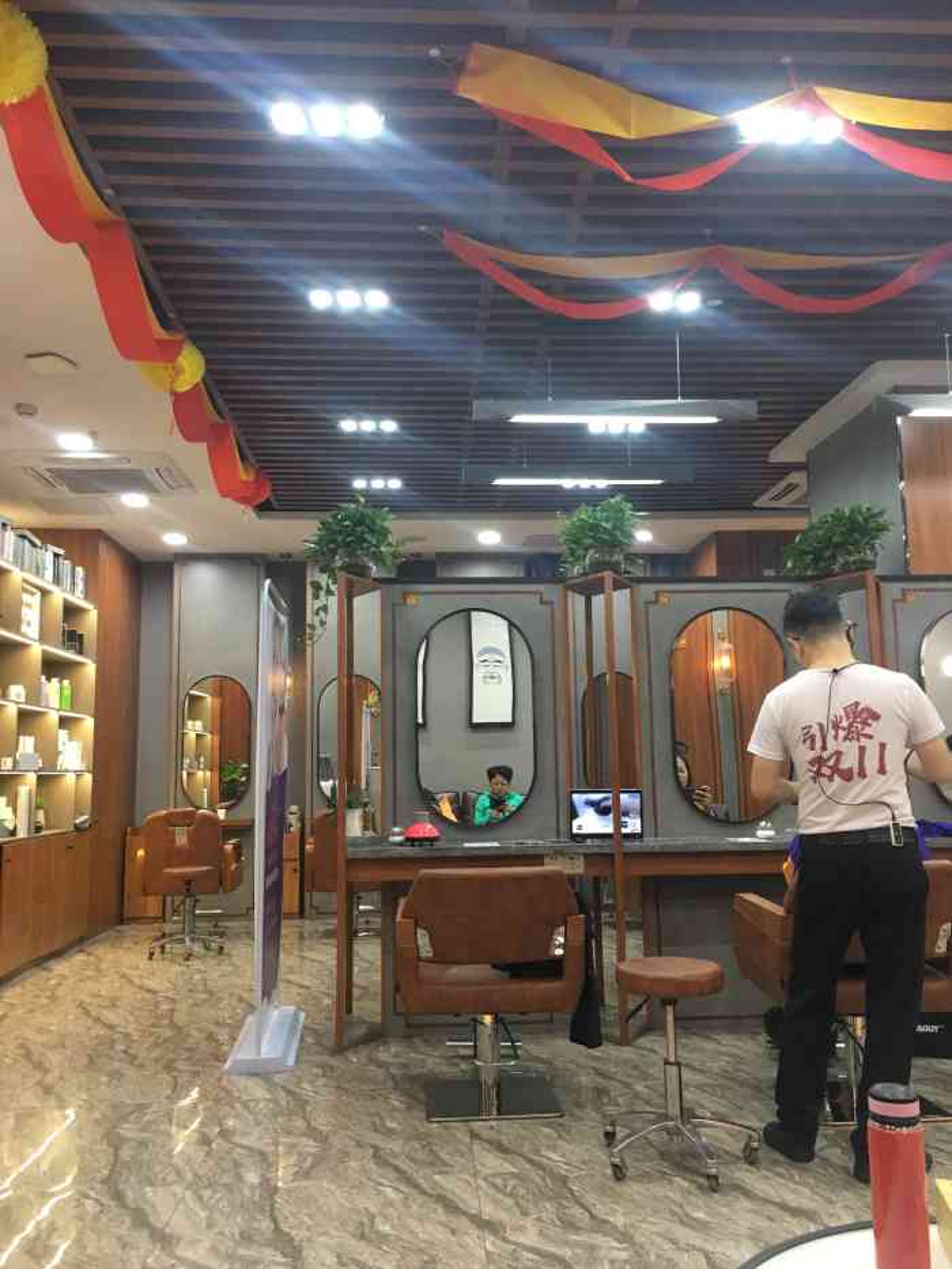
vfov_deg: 61.7
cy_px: 634
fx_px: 1063
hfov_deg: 48.2
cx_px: 476
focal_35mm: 29
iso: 64
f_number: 2.2
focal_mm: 4.15
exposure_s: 1/17
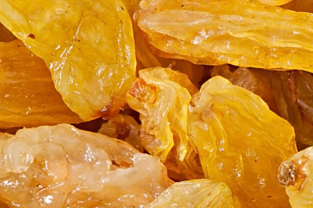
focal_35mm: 652
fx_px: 5665
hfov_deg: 3.2
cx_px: 249
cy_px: 246
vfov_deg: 2.1
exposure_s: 1/200
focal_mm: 105
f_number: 13
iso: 100
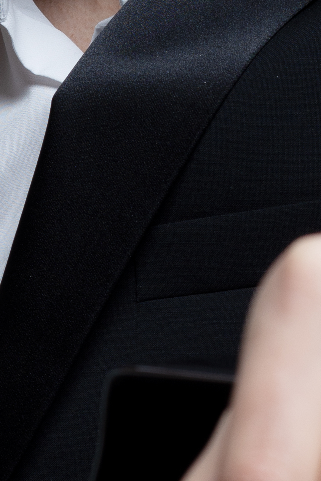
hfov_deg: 4.0
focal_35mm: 346
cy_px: 328
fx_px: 4626
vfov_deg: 6.0
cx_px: 373
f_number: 8
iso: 100
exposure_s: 1/160
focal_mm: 55
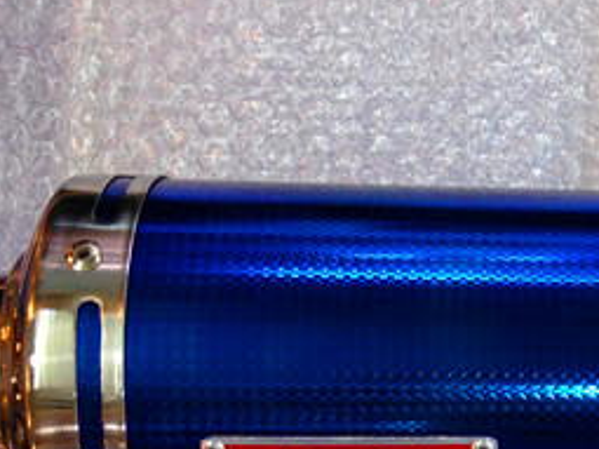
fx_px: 1781
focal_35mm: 103
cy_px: 423
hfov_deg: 18.1
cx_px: 728
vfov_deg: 14.2
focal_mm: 4.28
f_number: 2.4
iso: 50
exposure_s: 1/25
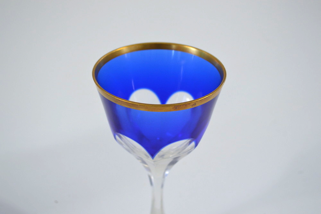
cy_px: 107
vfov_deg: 25.0
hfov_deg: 36.9
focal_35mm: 54
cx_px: 160
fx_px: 481
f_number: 5
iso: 450
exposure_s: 1/60
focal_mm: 36
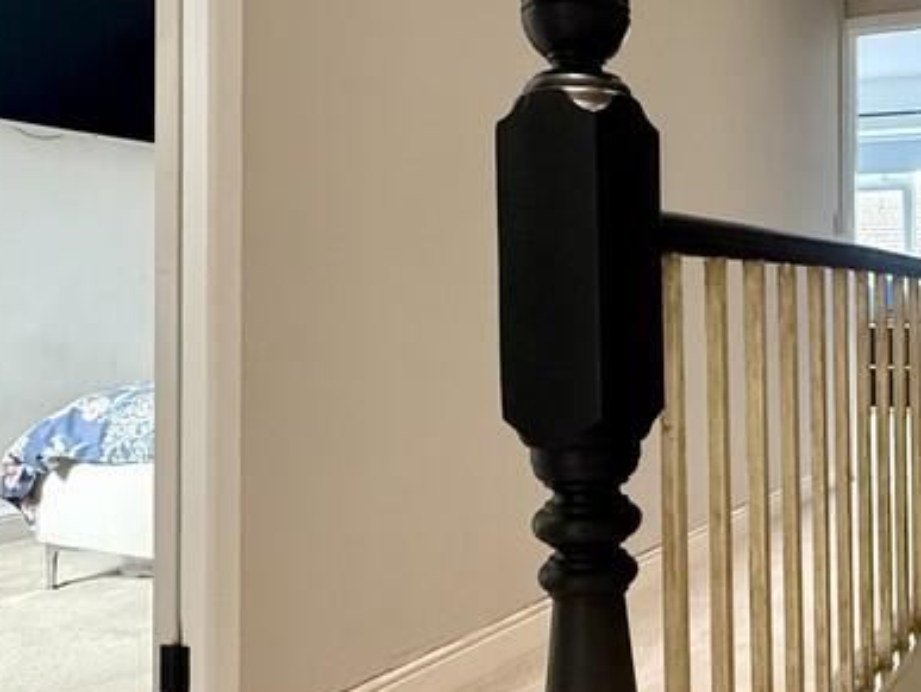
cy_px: 304
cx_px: 821
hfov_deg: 45.6
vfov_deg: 38.7
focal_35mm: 37
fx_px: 985
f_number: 2.2
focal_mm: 2.22
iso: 640
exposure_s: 1/100
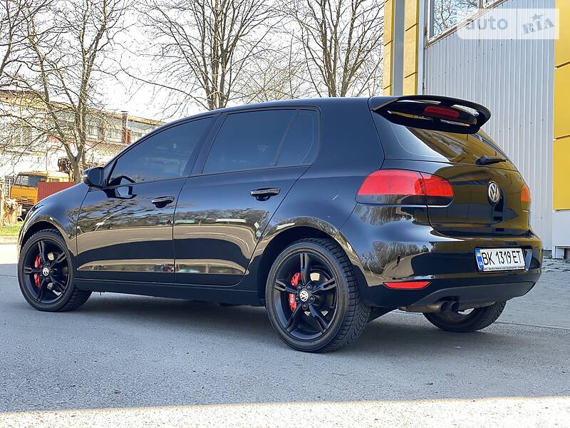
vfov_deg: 28.0
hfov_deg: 36.8
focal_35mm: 52
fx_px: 856
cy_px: 214
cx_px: 285
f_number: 2
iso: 50
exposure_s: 1/122
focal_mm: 6
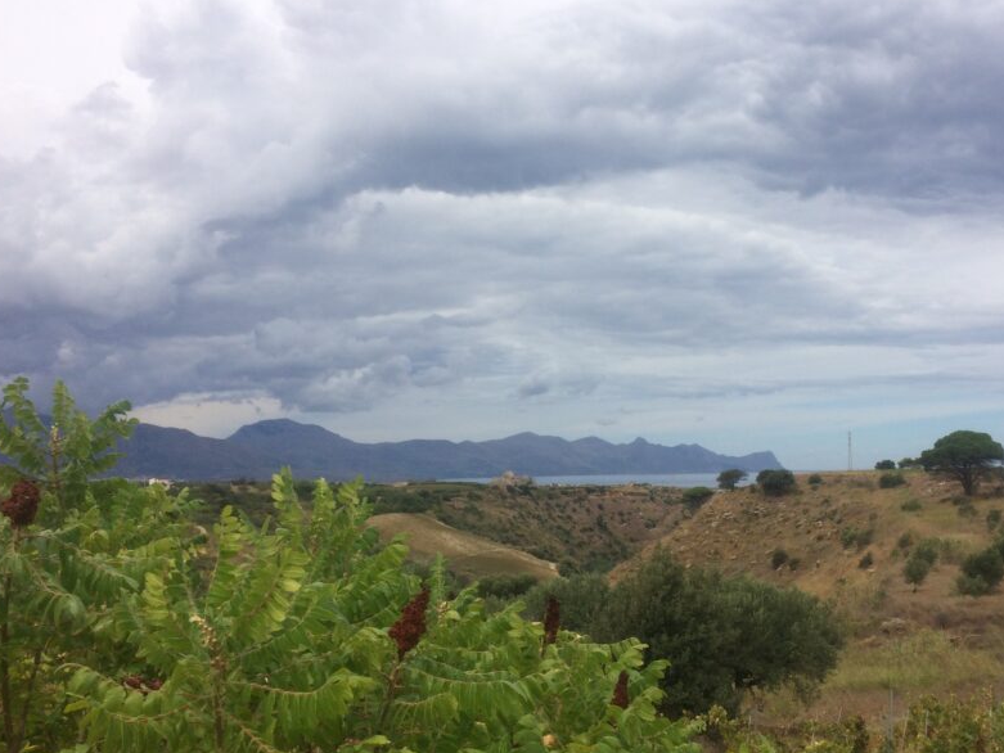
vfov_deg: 37.7
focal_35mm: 38
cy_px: 427
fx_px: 1102
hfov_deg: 48.8
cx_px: 580
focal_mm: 4.15
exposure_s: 1/3425
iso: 32
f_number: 2.2
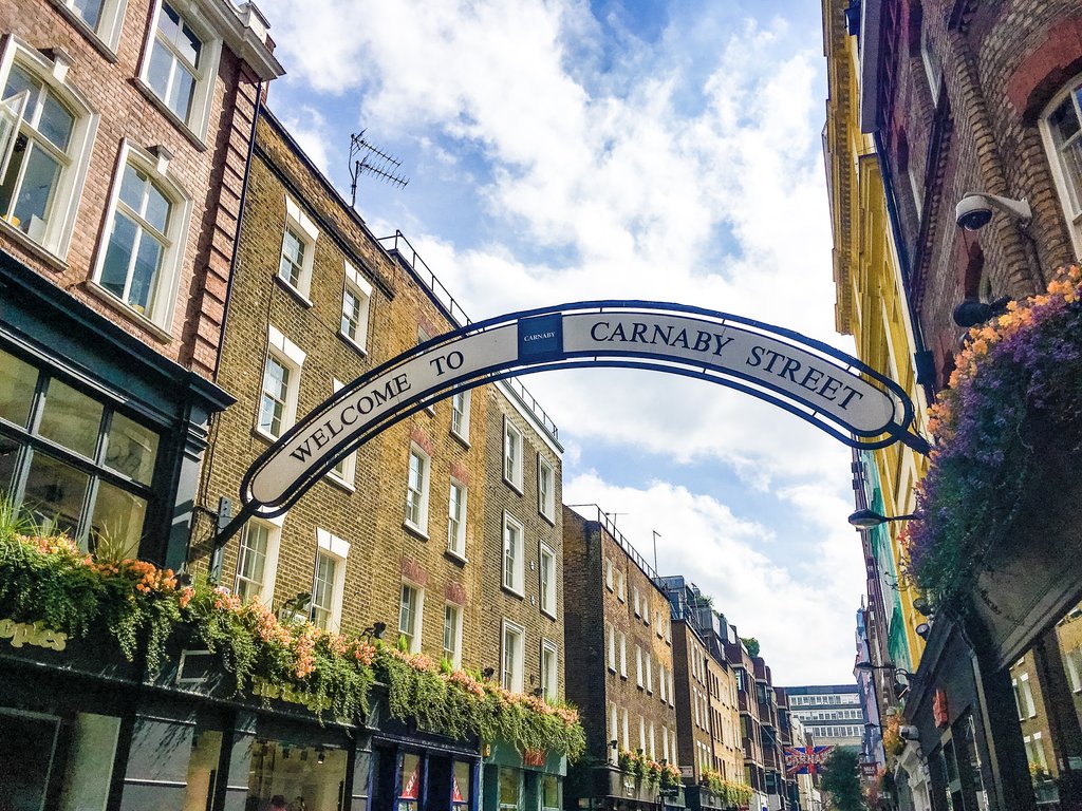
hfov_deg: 61.7
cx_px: 541
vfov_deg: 48.2
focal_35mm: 29
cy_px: 406
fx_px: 906
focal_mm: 4.15
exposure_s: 1/6410
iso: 25
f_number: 2.2
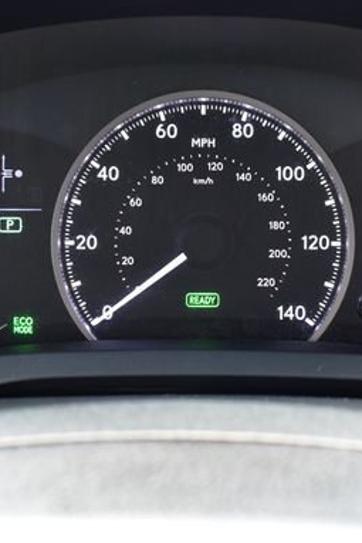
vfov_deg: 29.7
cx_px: 223
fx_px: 1022
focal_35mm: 68
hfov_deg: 20.1
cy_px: 242
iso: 900
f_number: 6.3
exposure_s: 1/15
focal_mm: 27
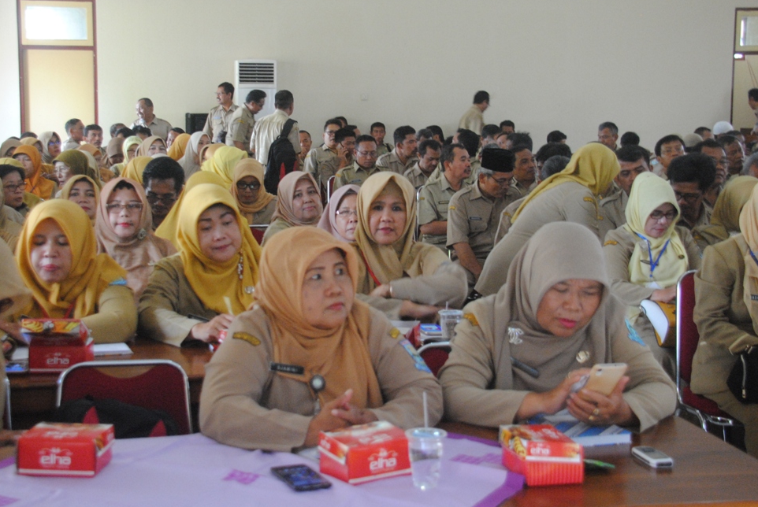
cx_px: 342
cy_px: 228
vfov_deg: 21.8
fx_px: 1320
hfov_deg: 32.0
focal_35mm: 63
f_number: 4.5
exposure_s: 1/30
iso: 1100
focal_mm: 35
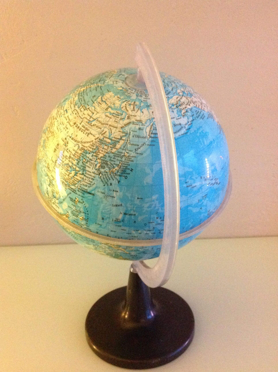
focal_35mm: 35
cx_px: 139
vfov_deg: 52.7
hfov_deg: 40.6
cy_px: 186
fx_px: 376
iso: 800
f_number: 2.4
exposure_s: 1/17
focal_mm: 4.28
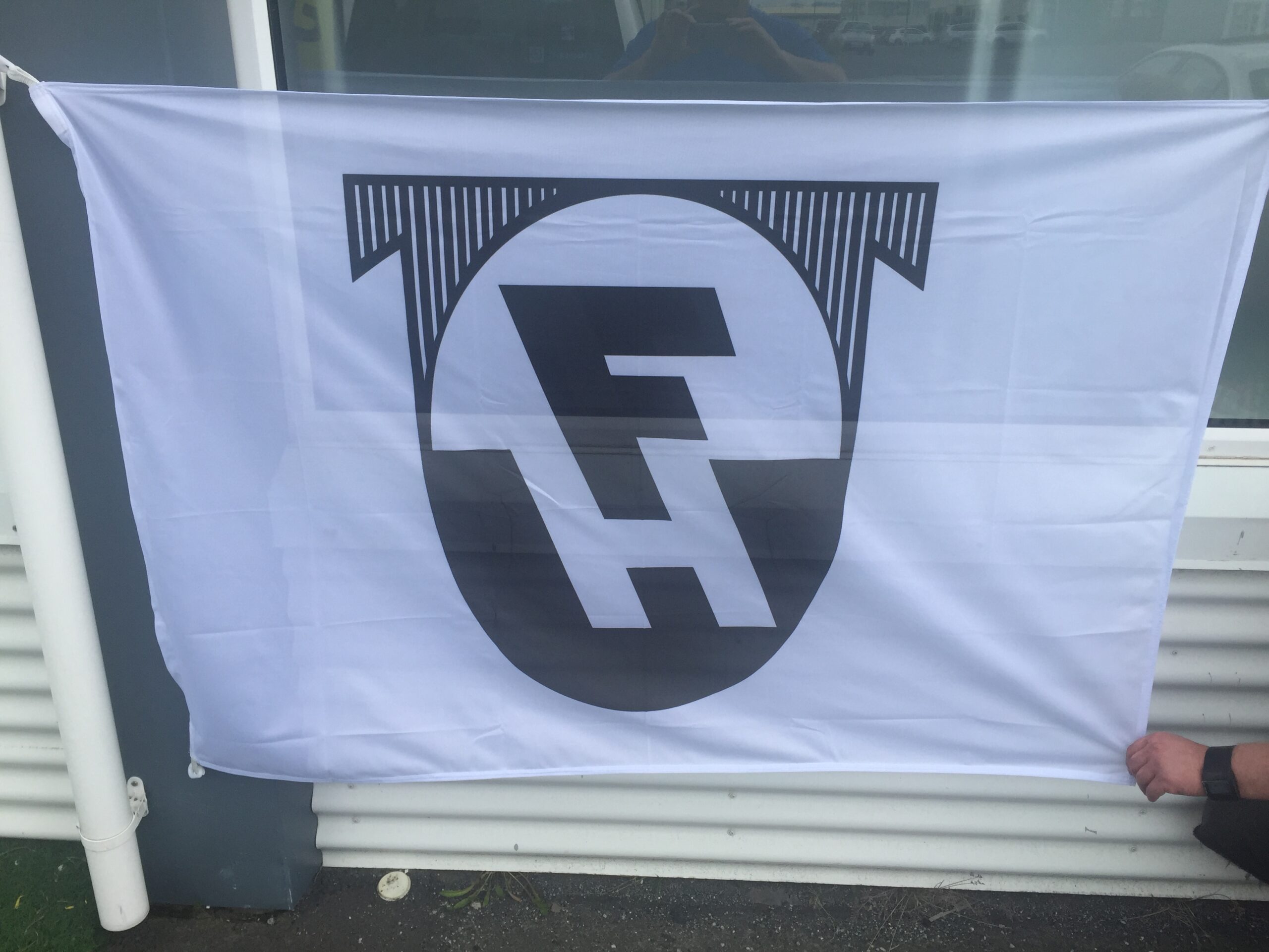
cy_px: 476
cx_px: 634
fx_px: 1063
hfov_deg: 61.7
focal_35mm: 29
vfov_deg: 48.2
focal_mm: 4.15
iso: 32
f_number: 2.2
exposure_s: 1/1041
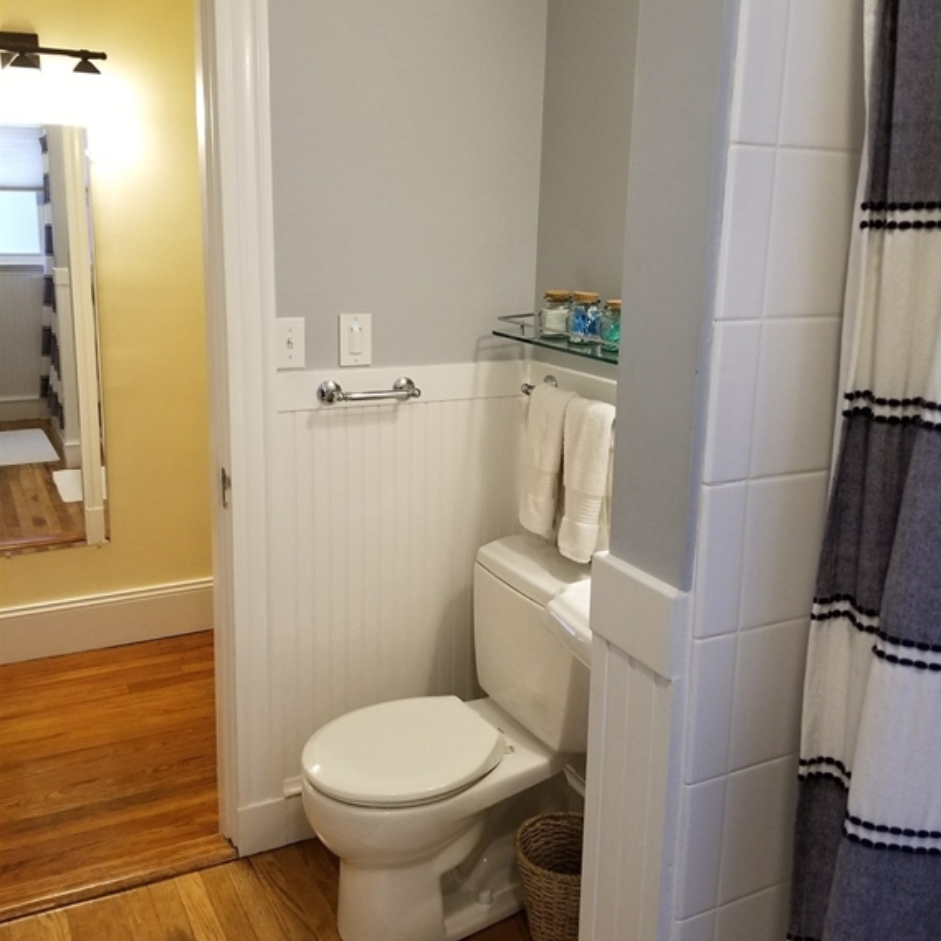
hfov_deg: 52.5
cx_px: 475
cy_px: 433
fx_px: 953
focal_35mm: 31
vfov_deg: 52.5
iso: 125
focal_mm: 4.25
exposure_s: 1/60
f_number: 1.7
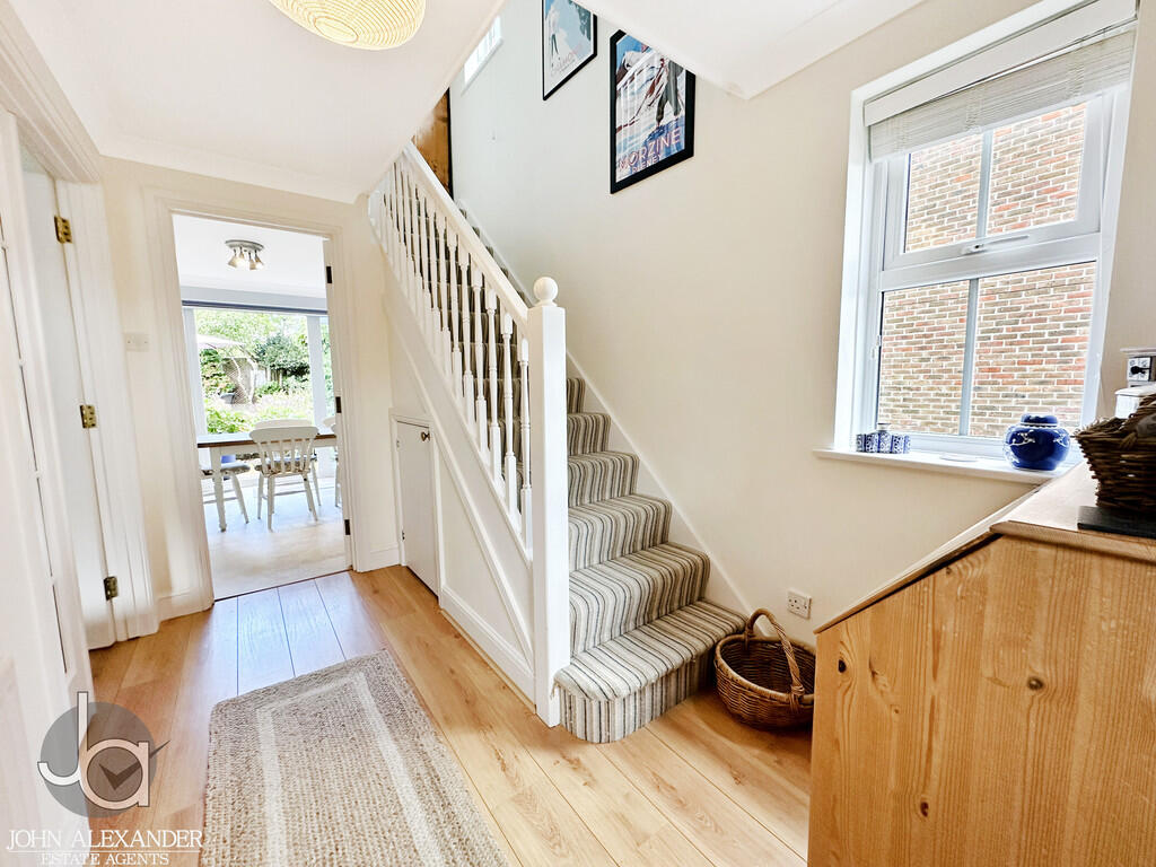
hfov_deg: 102.1
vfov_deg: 85.7
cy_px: 434
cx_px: 578
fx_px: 468
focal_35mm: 14
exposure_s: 1/100
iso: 160
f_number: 2.2
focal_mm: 2.22
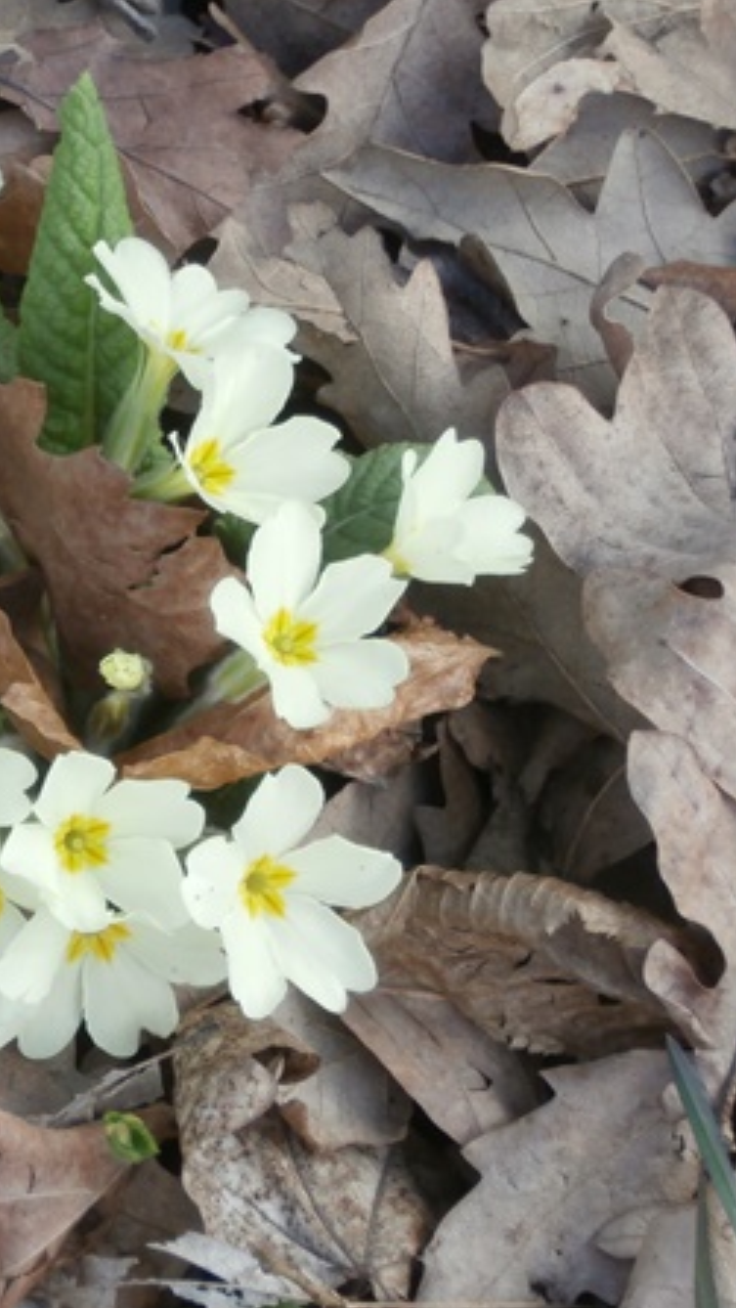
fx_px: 5965
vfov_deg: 12.5
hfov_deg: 7.0
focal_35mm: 172
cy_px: 672
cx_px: 26
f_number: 5.4
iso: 100
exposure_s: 1/80
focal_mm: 19.54
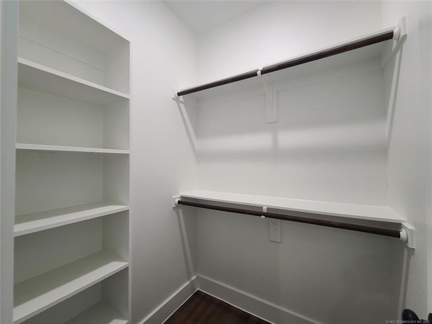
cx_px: 216
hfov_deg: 106.2
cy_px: 162
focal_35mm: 13
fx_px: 162
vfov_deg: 89.9
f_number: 2.2
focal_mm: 2.2
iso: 160
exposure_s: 1/60
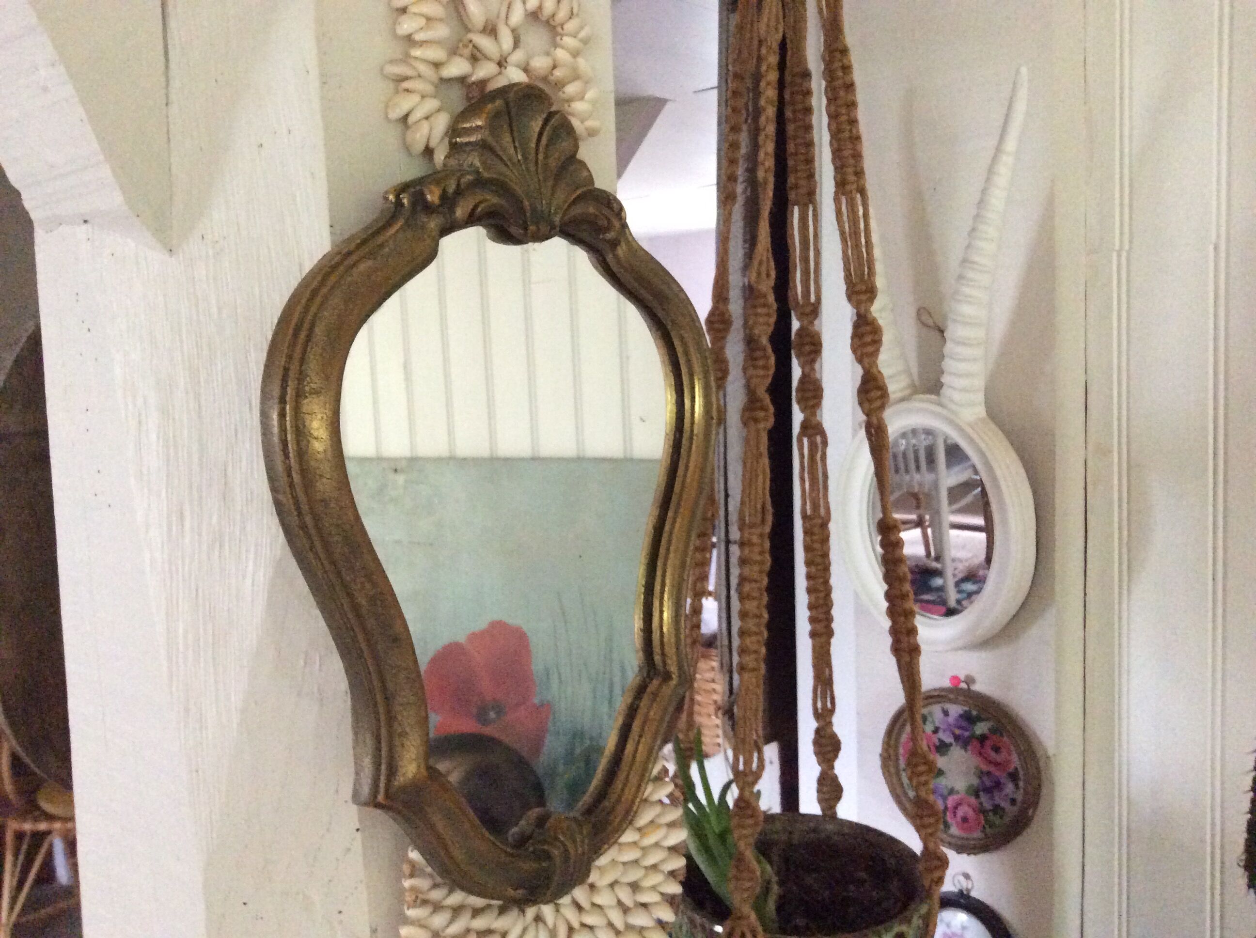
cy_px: 469
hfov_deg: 56.9
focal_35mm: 32
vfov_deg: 44.1
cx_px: 628
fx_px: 1159
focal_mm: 3.3
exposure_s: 1/17
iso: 400
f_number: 2.4
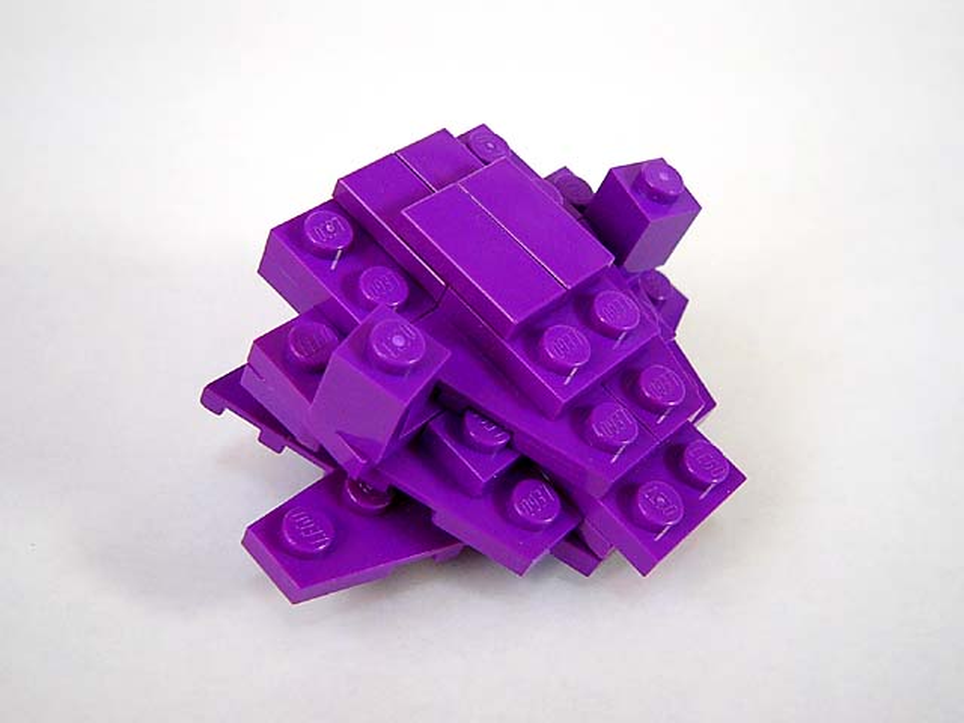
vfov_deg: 40.7
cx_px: 482
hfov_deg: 52.6
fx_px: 975
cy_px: 362
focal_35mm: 35
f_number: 2.8
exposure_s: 1/20
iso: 100
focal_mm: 5.8
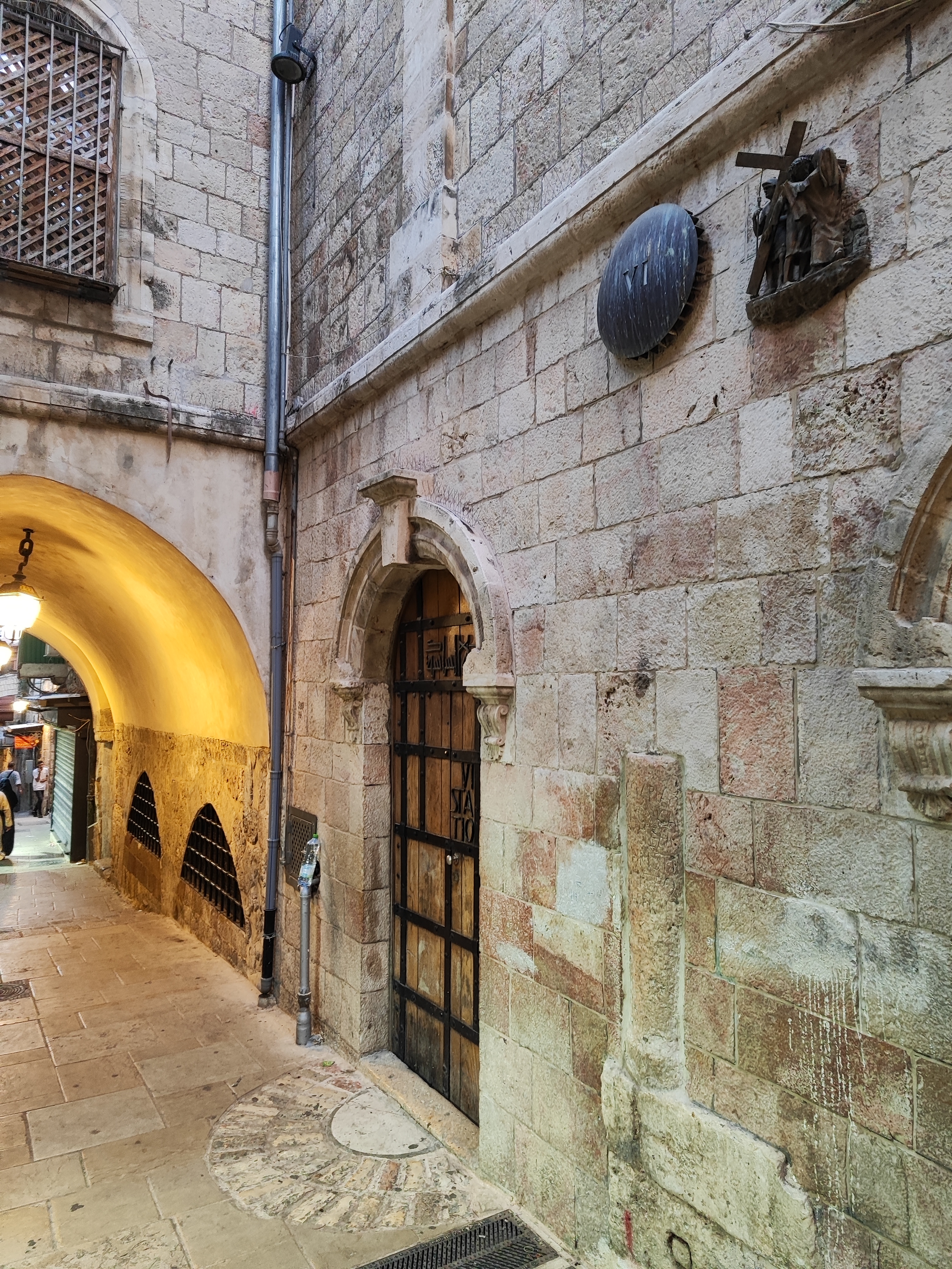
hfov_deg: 58.9
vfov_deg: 73.9
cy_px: 634
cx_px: 476
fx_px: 843
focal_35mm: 23
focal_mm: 5.4
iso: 469
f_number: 1.8
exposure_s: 1/50
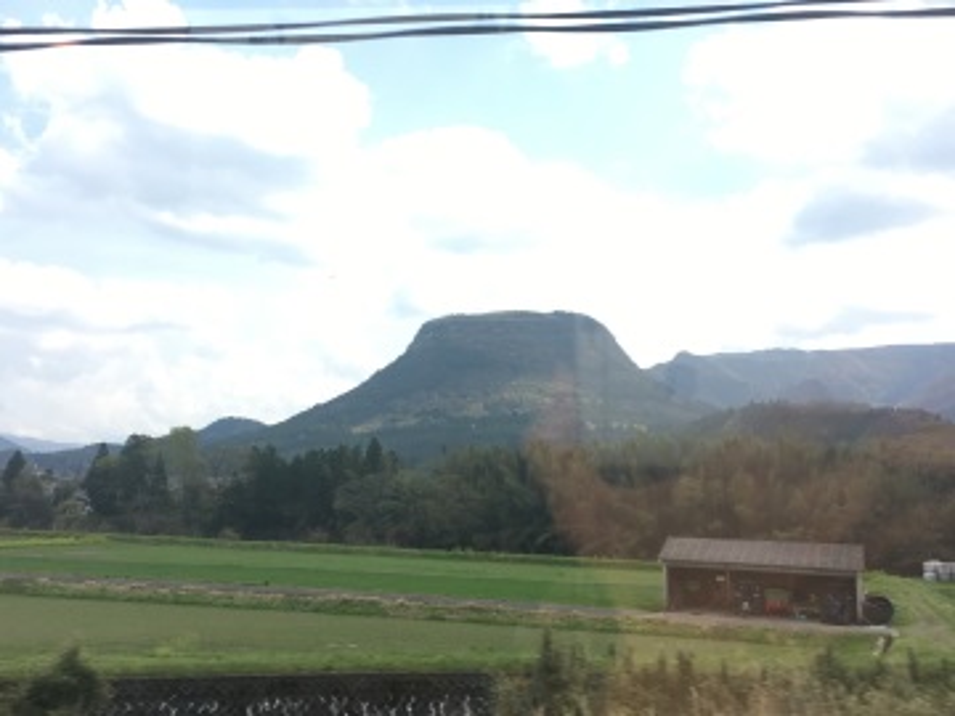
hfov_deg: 61.7
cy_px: 358
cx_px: 478
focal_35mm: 29
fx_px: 800
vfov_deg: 48.2
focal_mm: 4.15
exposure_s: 1/308
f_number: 2.2
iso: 25
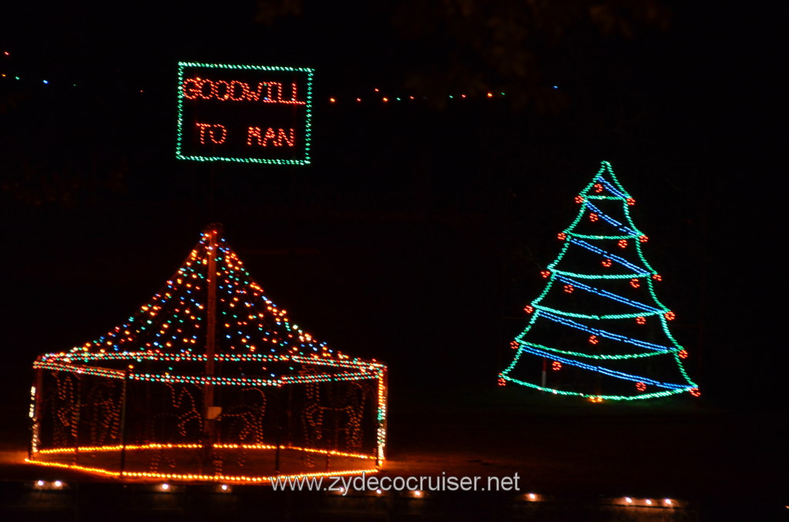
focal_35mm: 202
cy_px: 261
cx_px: 394
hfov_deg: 10.2
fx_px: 4428
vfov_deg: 6.8
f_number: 5.6
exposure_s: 1/15
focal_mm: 135
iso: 1600
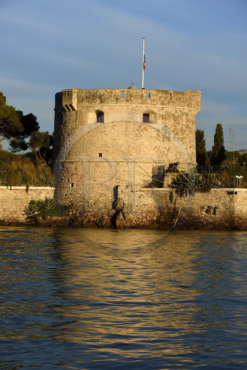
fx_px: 1288
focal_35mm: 125
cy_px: 185
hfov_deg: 11.0
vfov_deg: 16.4
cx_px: 124
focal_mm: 125
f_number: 10
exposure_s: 1/400
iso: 200
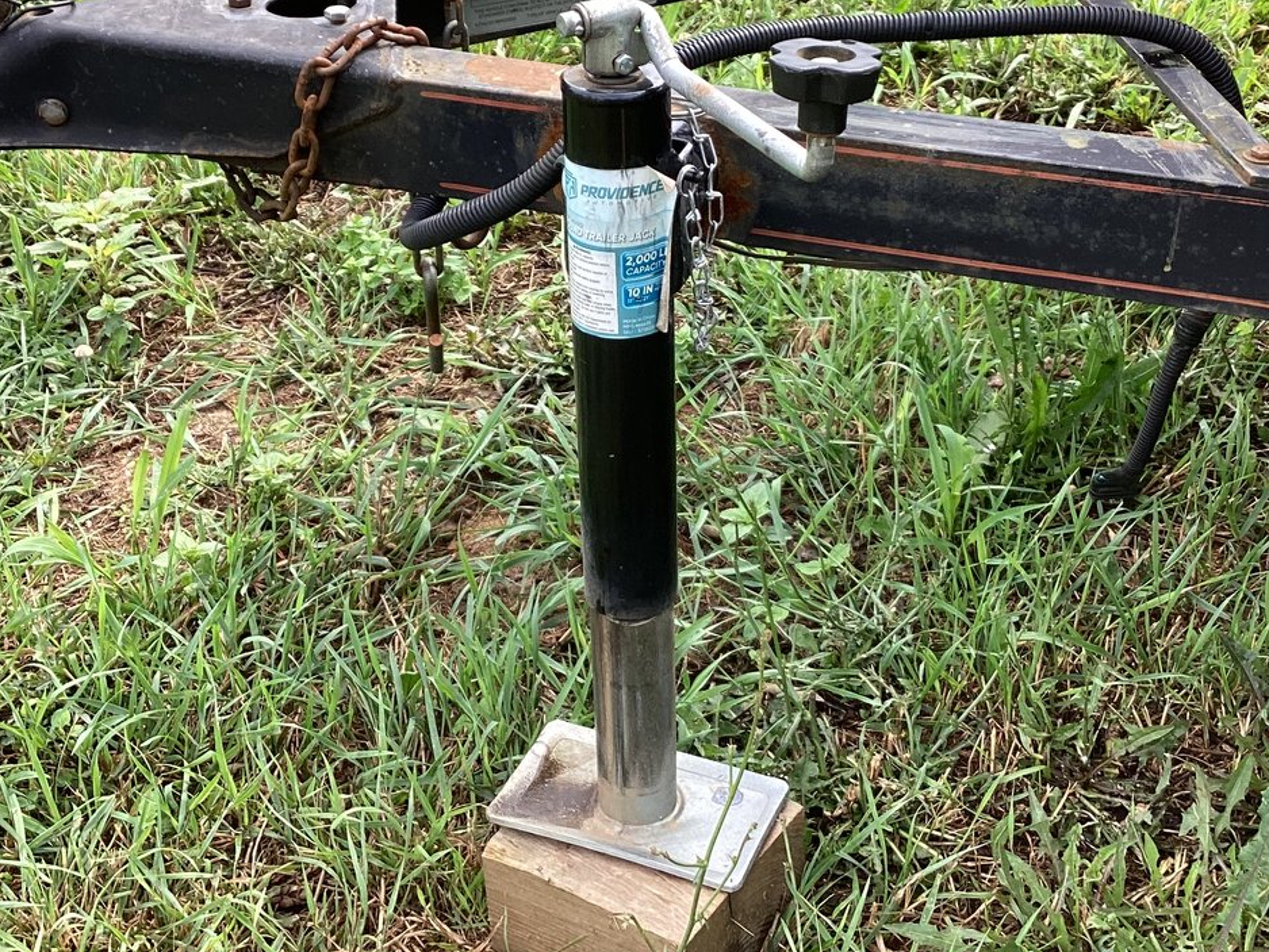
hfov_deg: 38.2
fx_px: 1833
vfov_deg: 29.0
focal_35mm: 50
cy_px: 332
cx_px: 641
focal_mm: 3.3
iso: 25
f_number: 2.4
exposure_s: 1/287
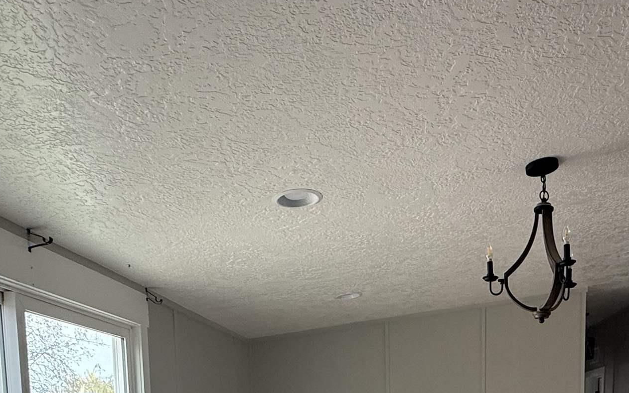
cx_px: 438
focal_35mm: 36
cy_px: 488
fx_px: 617
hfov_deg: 52.6
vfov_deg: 29.6
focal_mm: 2.22
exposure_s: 1/99
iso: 125
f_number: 2.2
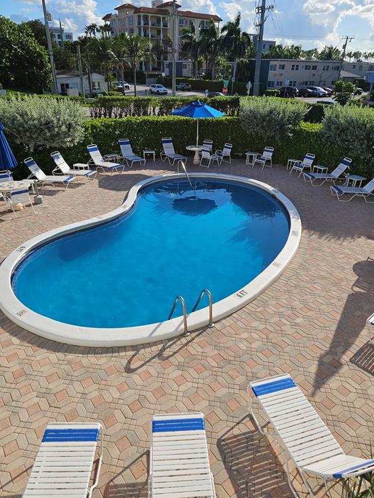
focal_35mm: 24
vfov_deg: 71.6
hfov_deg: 56.8
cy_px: 256
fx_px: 346
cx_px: 190
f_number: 1.7
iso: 10
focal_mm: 6.3
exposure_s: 1/1192
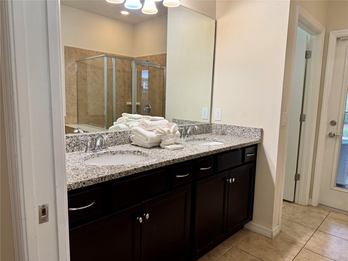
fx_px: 241
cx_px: 174
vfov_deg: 56.8
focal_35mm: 24
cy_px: 130
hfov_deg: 71.6
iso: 125
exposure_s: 1/60
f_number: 1.78
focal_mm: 6.76
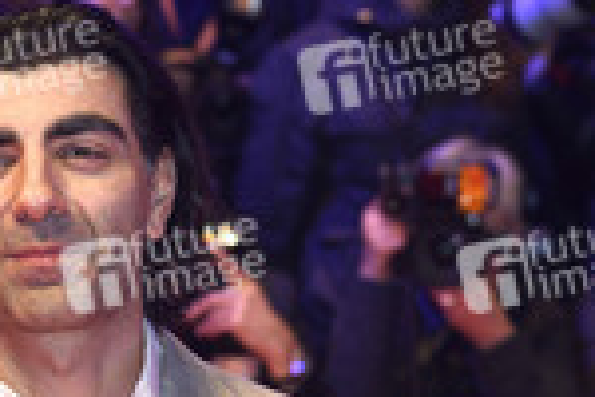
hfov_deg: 9.7
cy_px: 564
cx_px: 58
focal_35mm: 211
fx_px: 3487
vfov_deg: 6.4
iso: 800
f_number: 5
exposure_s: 1/160
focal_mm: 70
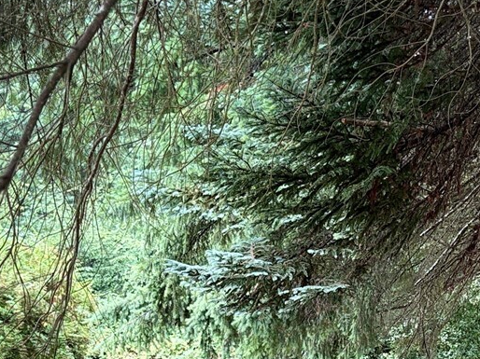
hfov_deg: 23.4
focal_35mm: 81
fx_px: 1123
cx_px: 451
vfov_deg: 17.5
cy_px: 400
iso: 80
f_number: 1.6
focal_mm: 5.96
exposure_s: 1/121
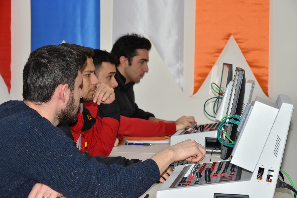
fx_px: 718
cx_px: 148
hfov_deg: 23.4
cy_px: 99
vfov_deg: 15.7
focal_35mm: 87
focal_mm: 58
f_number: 5
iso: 200
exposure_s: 1/60
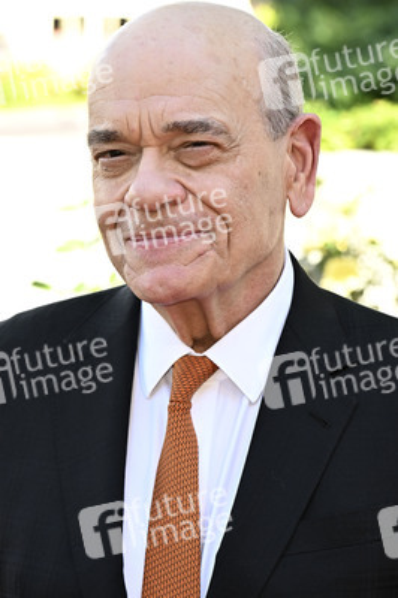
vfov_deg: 15.1
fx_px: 2259
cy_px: 299
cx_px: 199
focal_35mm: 136
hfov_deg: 10.1
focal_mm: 91
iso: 640
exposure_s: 1/320
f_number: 5.6
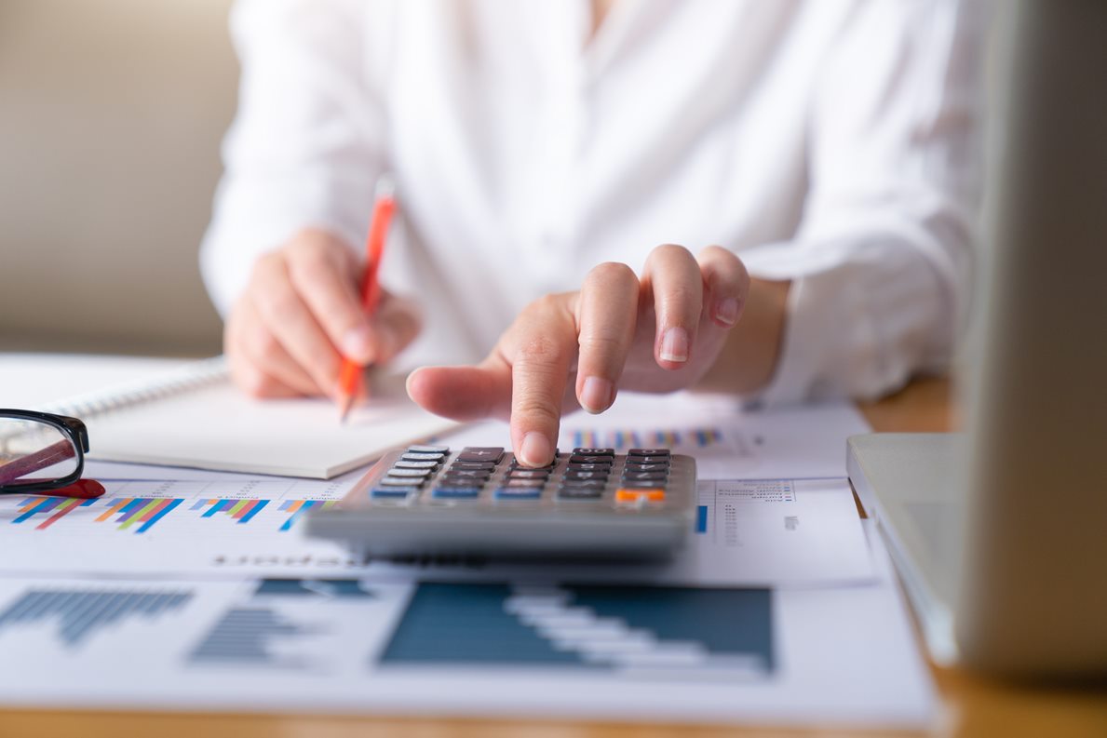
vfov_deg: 19.5
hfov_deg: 28.8
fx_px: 2153
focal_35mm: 70
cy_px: 369
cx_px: 554
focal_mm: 70
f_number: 2.8
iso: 250
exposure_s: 1/80
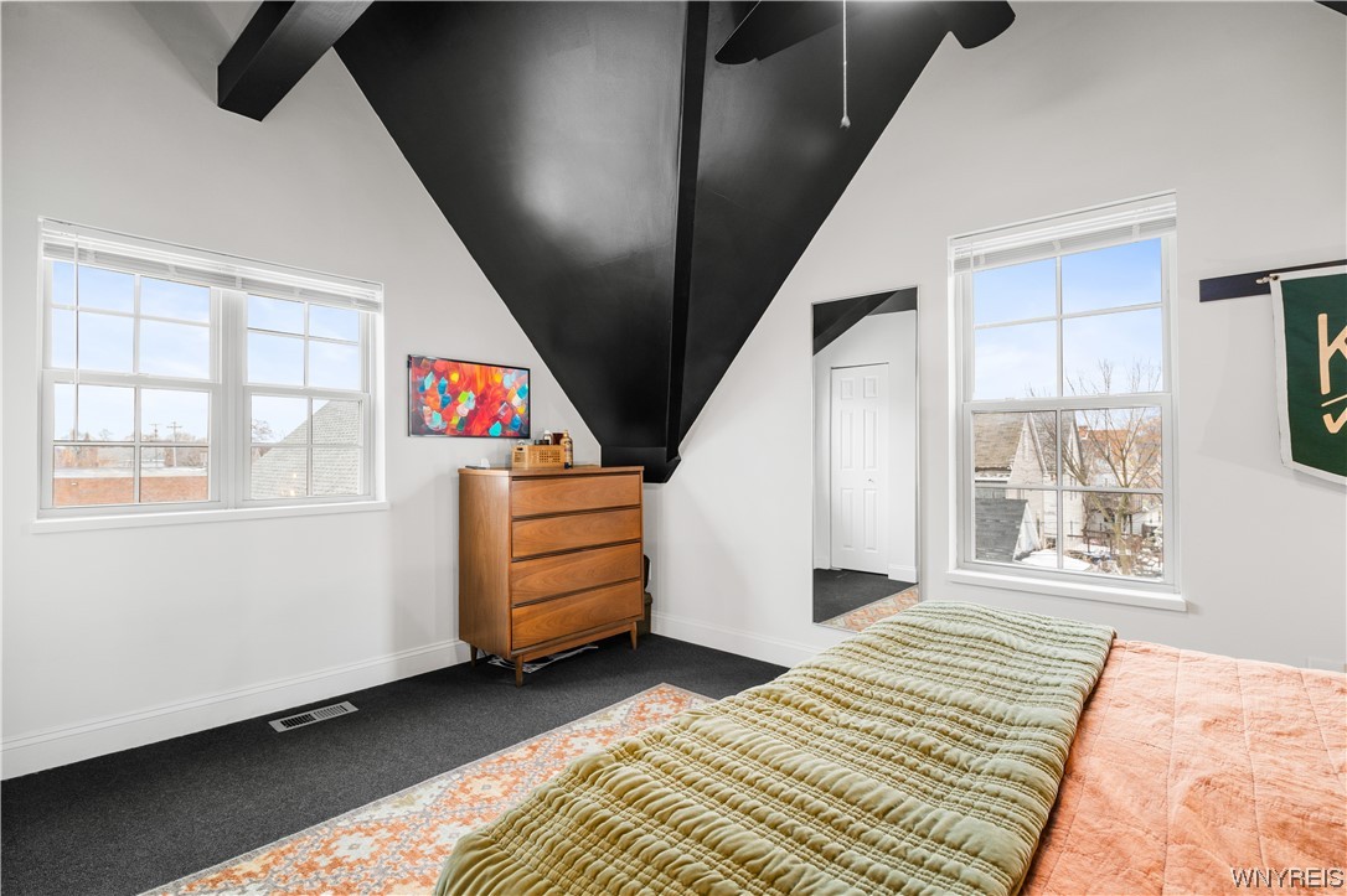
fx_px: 598
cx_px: 674
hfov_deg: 96.8
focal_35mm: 16
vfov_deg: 73.7
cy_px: 448
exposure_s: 1/1.25
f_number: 8
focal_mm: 16
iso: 400
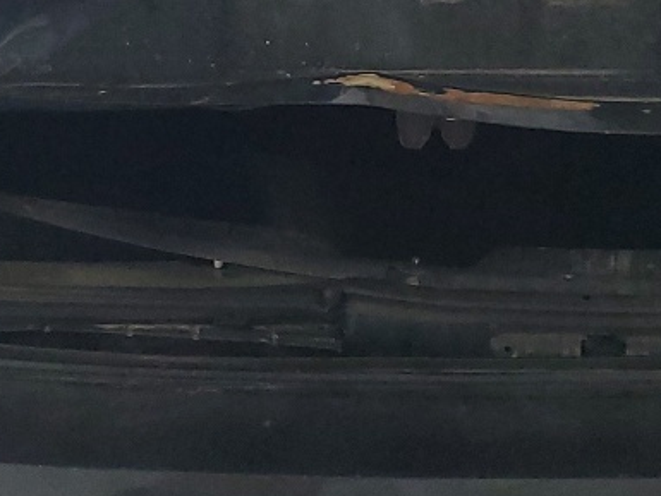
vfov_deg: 13.7
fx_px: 2063
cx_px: 359
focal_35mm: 108
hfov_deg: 18.2
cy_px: 148
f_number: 1.5
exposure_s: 1/60.2
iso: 151
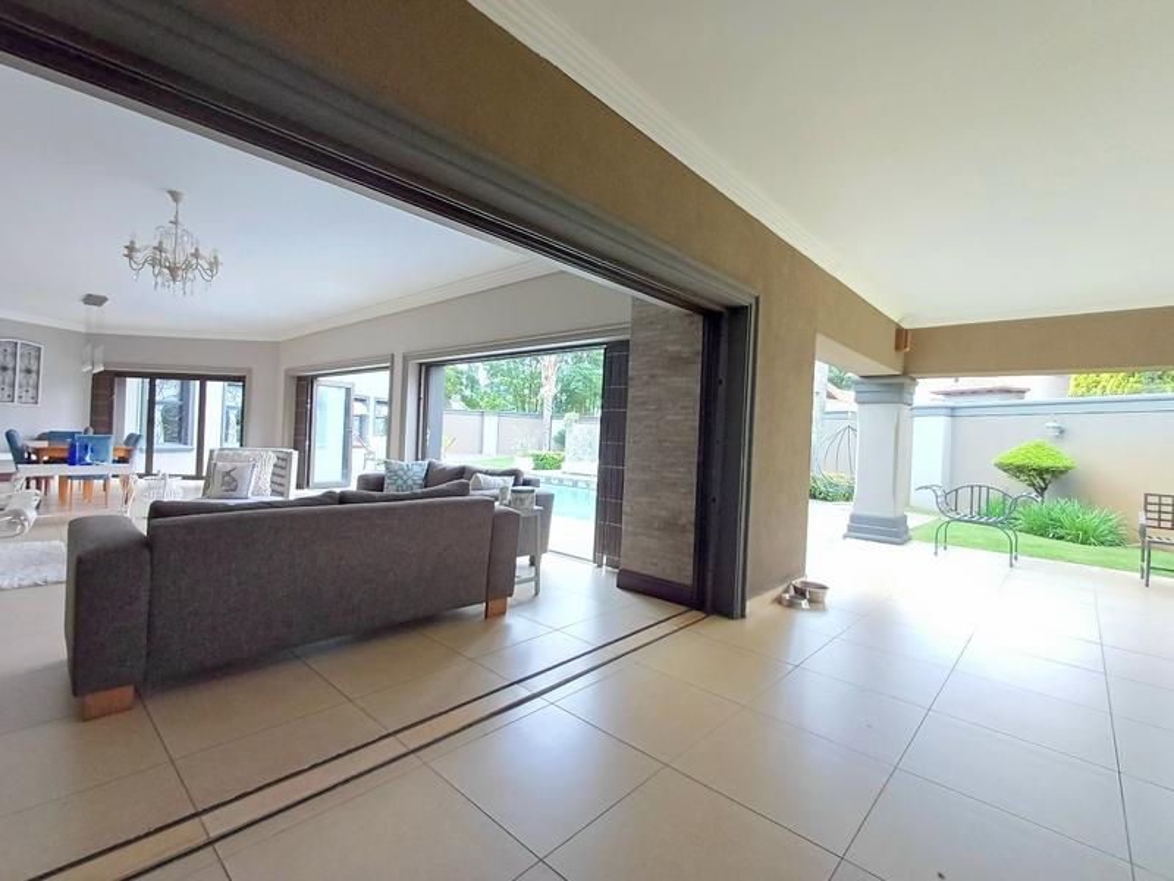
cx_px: 587
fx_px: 543
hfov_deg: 94.5
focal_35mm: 16
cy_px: 440
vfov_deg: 78.1
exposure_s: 1/50
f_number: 2.2
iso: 160
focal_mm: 1.64
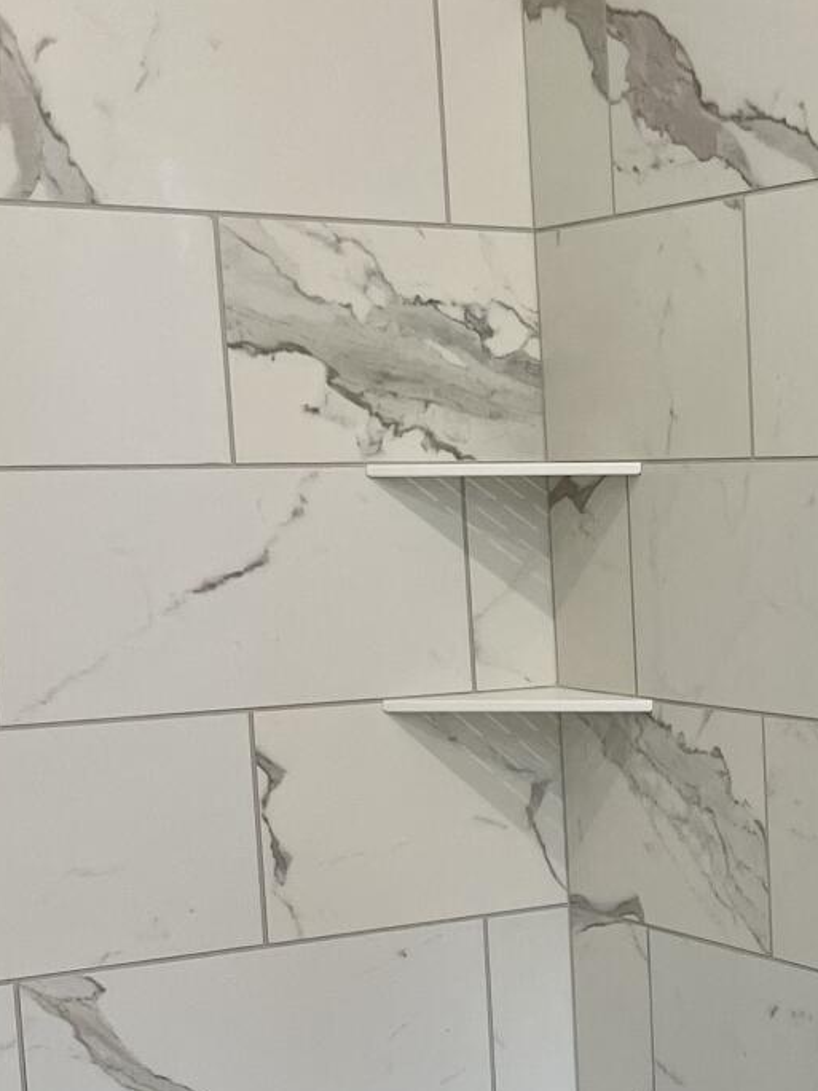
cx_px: 1024
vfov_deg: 25.2
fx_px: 2395
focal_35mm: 76
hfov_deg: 18.2
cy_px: 871
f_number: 1.6
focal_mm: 4.2
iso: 125
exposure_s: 1/120
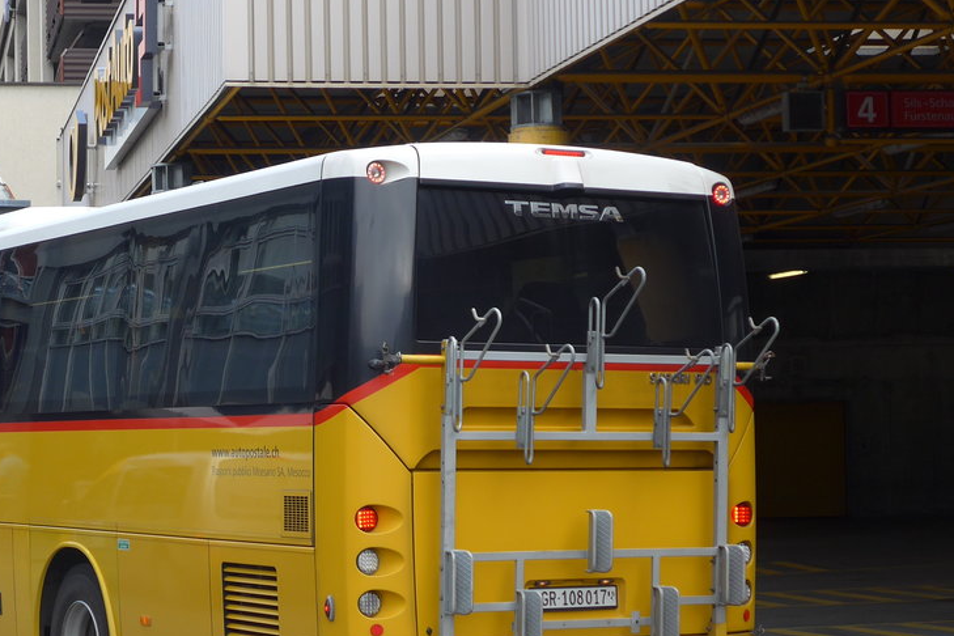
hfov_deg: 22.6
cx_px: 221
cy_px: 373
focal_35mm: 89
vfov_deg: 15.4
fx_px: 2358
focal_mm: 10.7
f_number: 3.3
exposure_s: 1/200
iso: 80
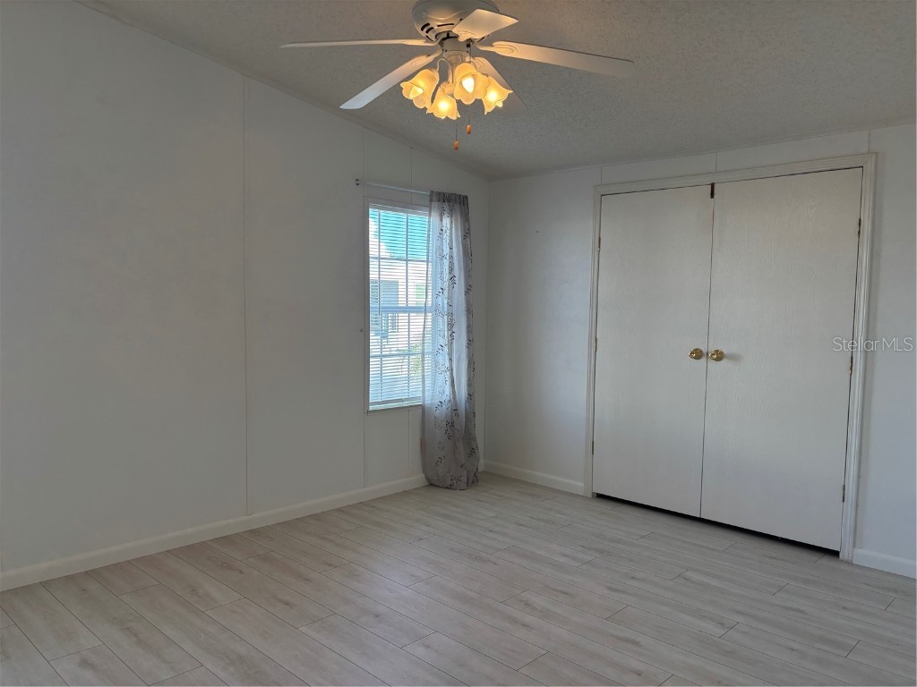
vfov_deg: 53.1
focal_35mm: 26
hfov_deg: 67.3
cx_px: 458
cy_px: 344
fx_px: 689
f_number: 1.6
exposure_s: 1/170
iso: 64
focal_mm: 5.96
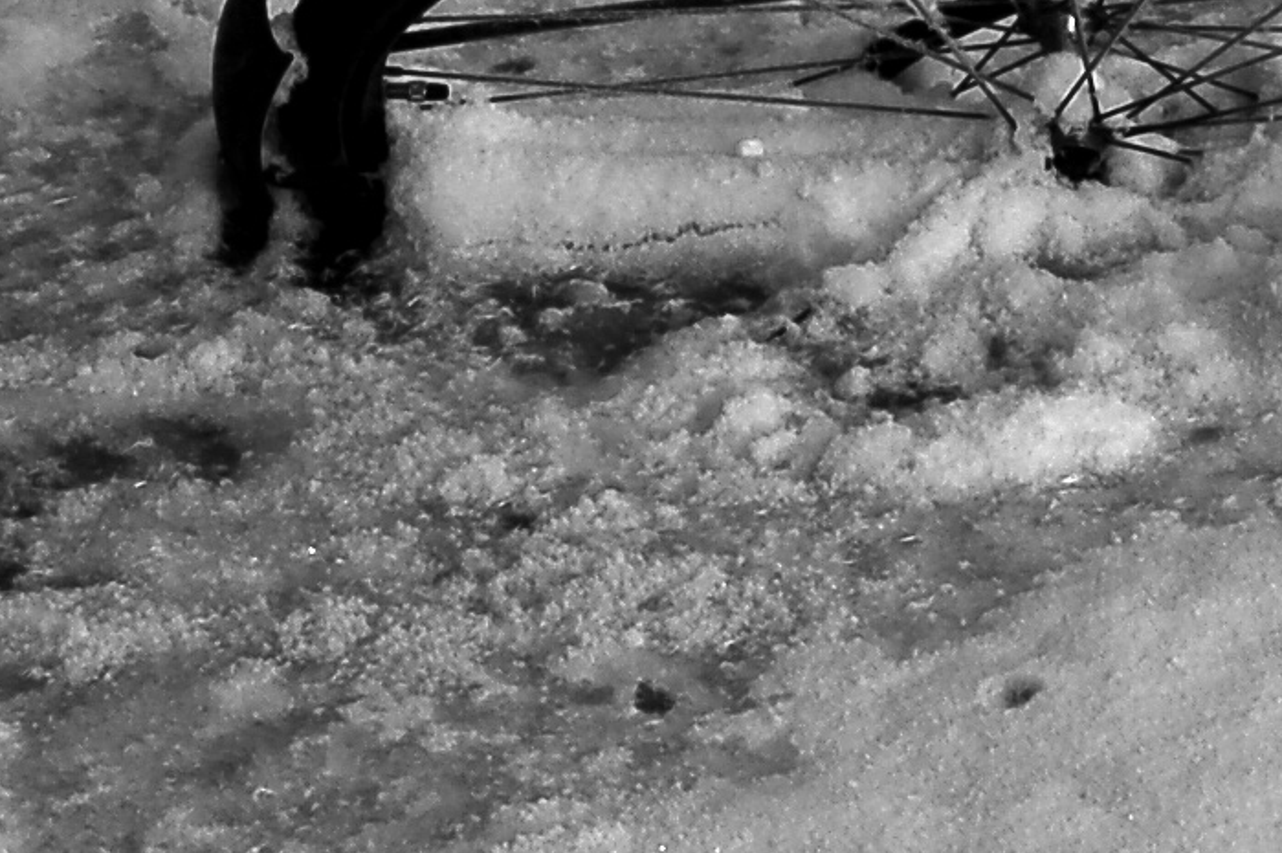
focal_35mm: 355
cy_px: -290
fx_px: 12638
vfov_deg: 3.9
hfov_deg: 5.8
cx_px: 1838
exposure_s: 1/500
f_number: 9
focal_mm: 55
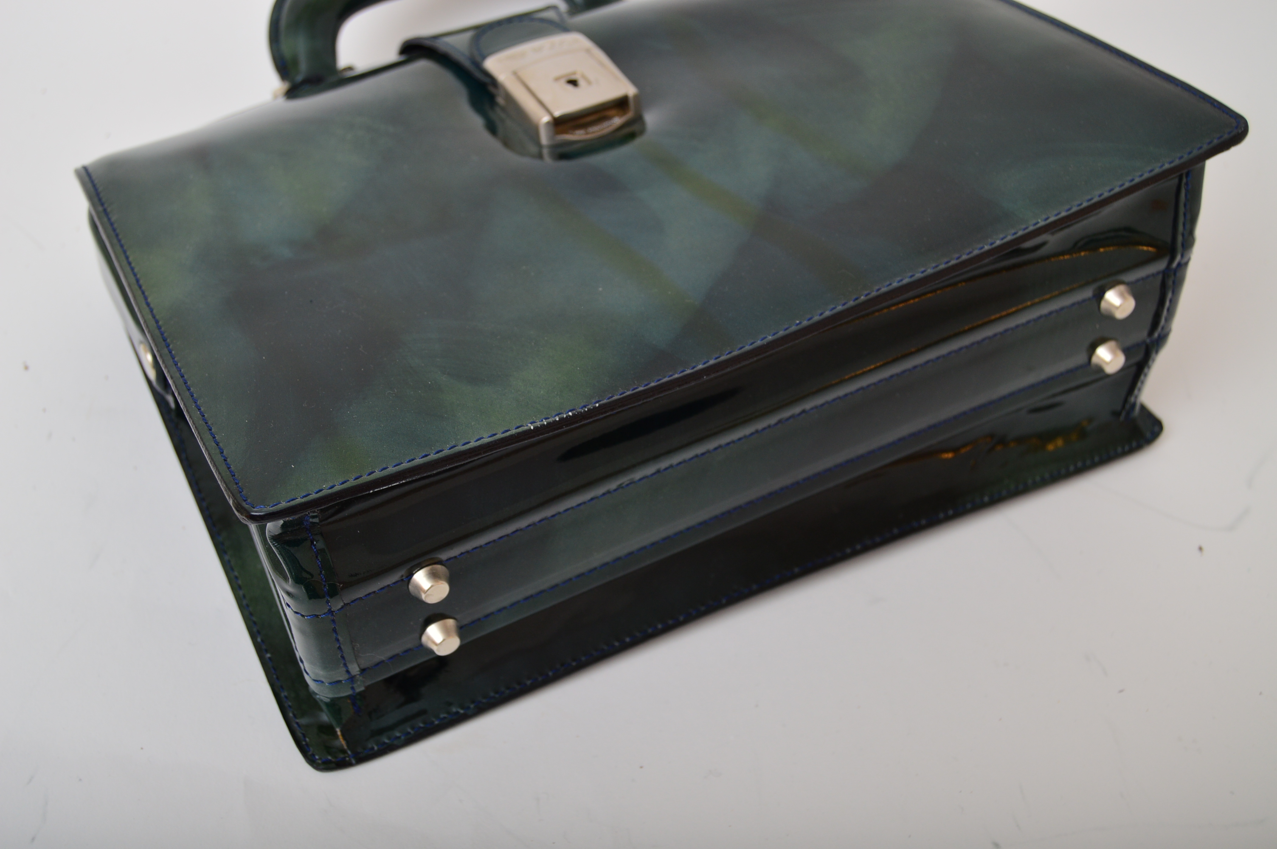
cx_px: 638
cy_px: 424
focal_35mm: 45
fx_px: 1595
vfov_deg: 29.8
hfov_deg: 43.6
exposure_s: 1/200
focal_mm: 30
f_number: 5.6
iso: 200
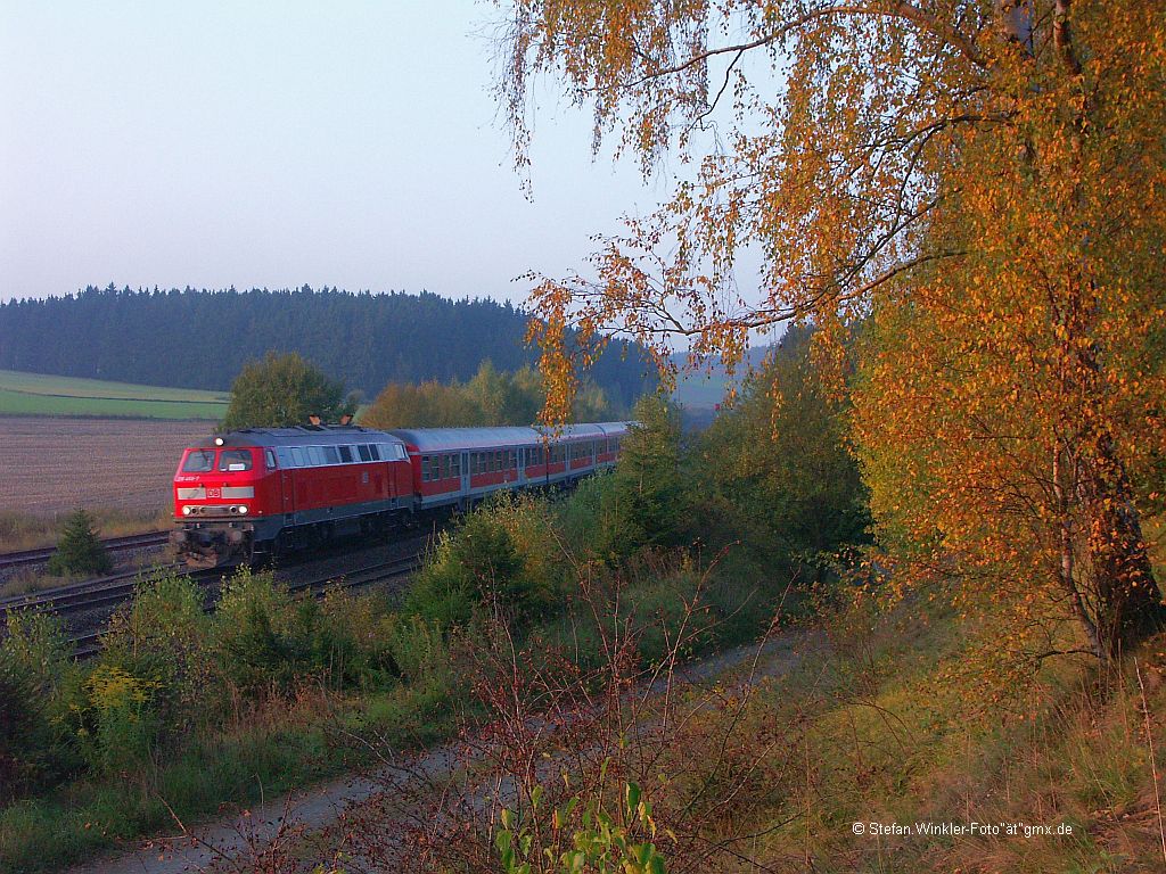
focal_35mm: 46
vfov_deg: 31.5
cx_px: 583
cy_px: 437
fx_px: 1549
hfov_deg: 41.2
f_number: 4.5
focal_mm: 11.81
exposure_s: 1/250
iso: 200
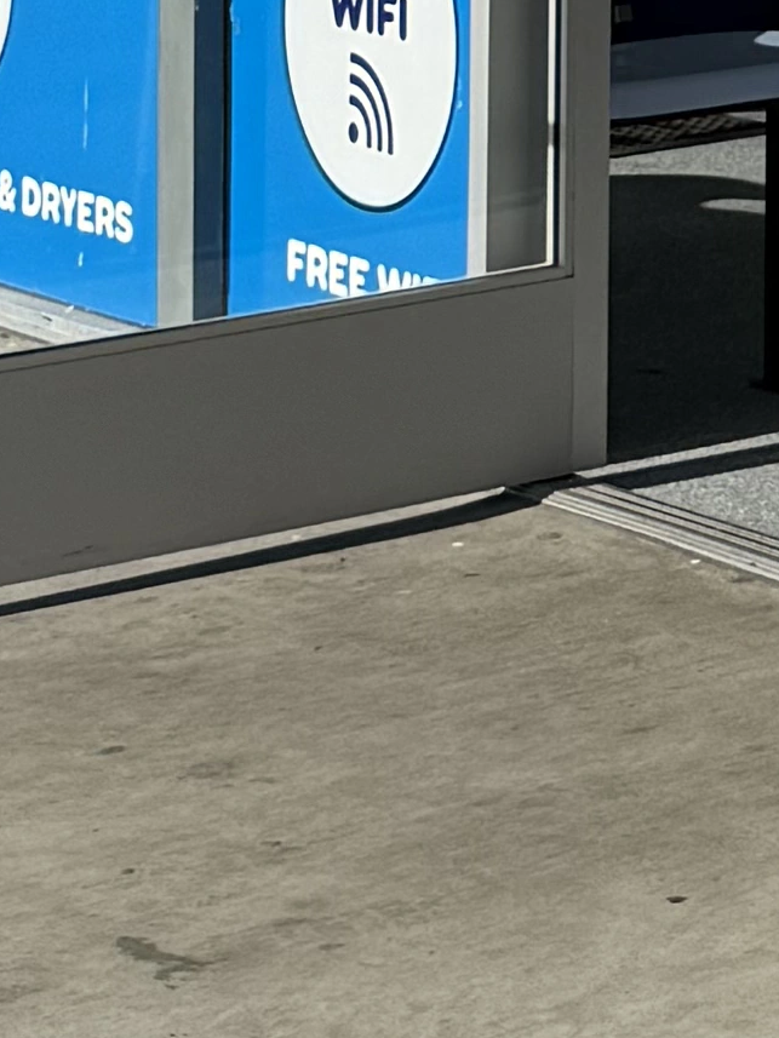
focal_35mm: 160
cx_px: 1782
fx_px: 4800
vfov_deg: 11.6
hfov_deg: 8.6
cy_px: -700
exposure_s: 1/8130
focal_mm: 6.76
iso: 80
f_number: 1.78
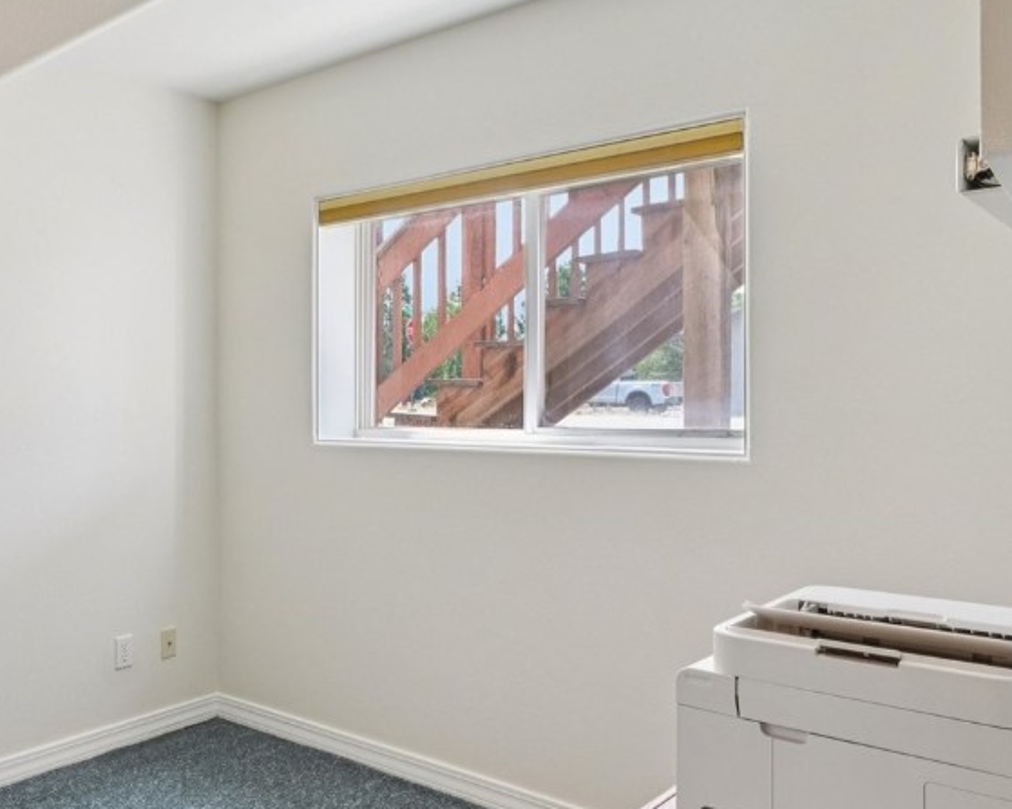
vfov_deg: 50.0
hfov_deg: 59.1
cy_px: 411
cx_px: 337
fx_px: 868
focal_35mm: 29
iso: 800
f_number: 8
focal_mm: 10
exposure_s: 1/15
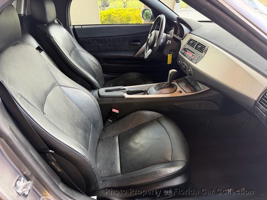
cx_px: 134
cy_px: 100
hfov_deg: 71.6
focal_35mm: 24
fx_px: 185
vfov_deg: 56.8
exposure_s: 1/85
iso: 200
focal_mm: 6.76
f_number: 1.78
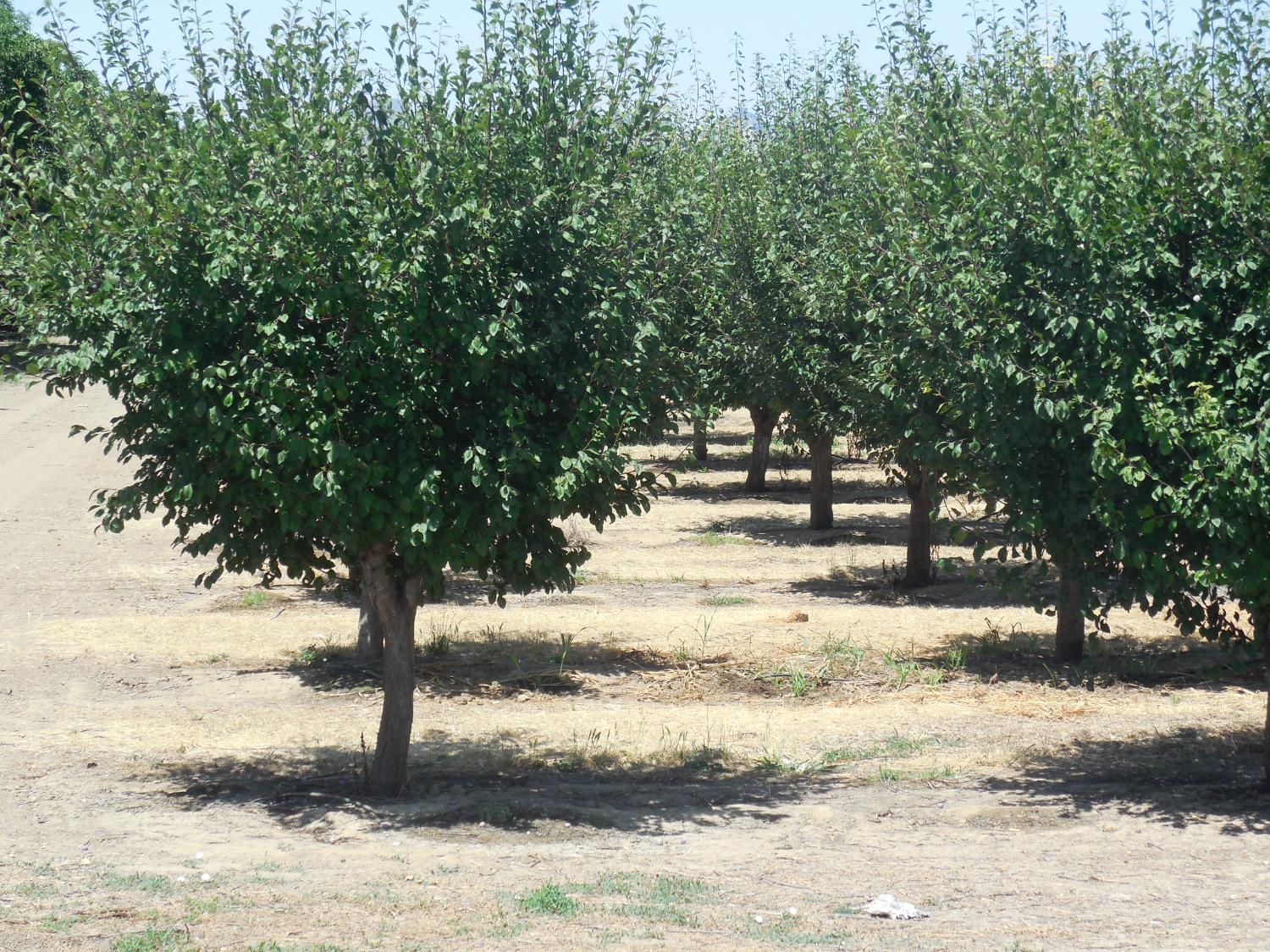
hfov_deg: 18.0
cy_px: 476
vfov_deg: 13.6
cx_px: 635
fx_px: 3999
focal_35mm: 109
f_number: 4.8
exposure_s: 1/400
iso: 125
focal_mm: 19.4
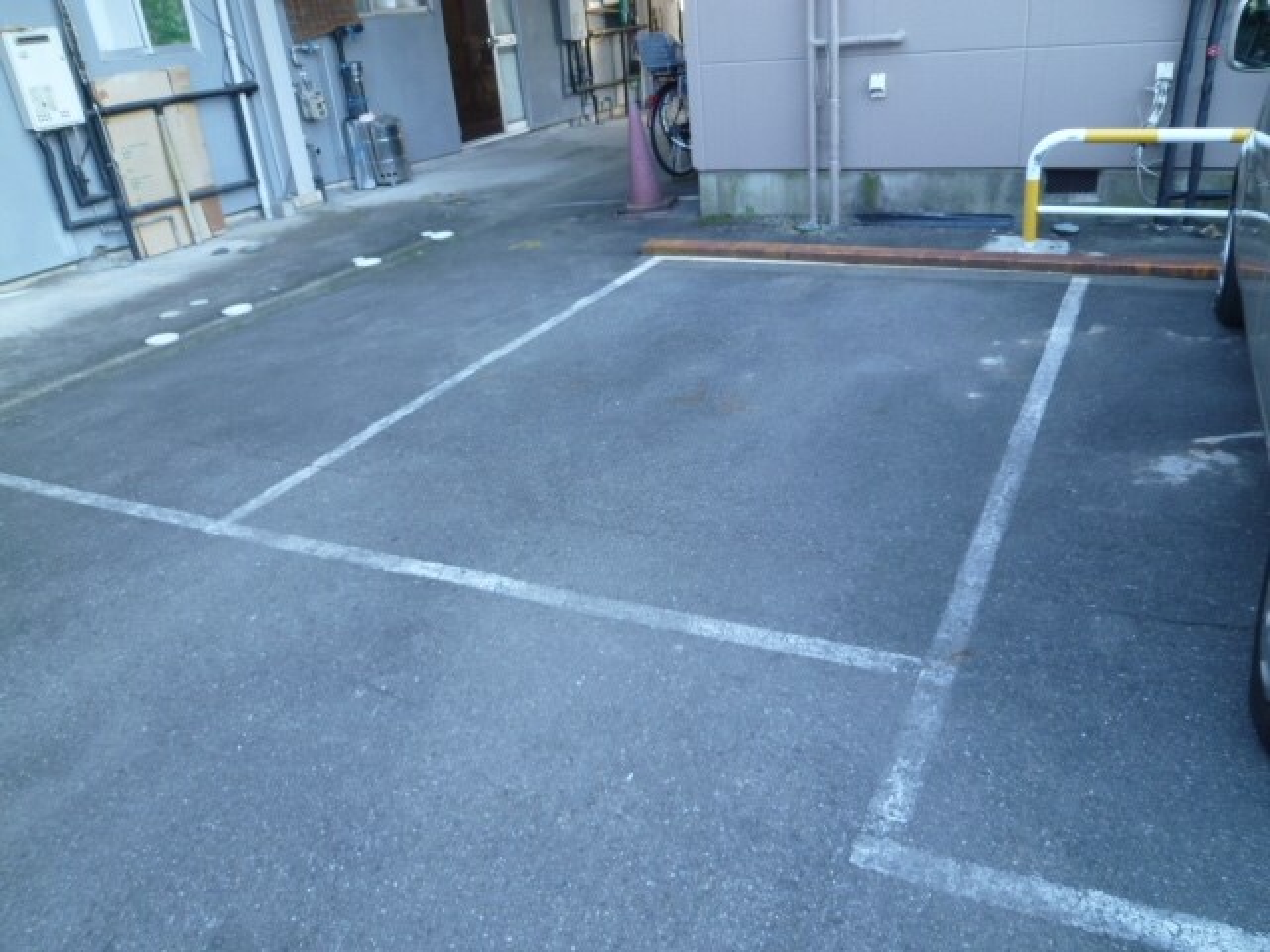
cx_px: 635
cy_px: 476
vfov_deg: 54.9
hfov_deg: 69.4
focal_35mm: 25
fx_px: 917
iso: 100
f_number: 2.8
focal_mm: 4.5
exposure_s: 1/30
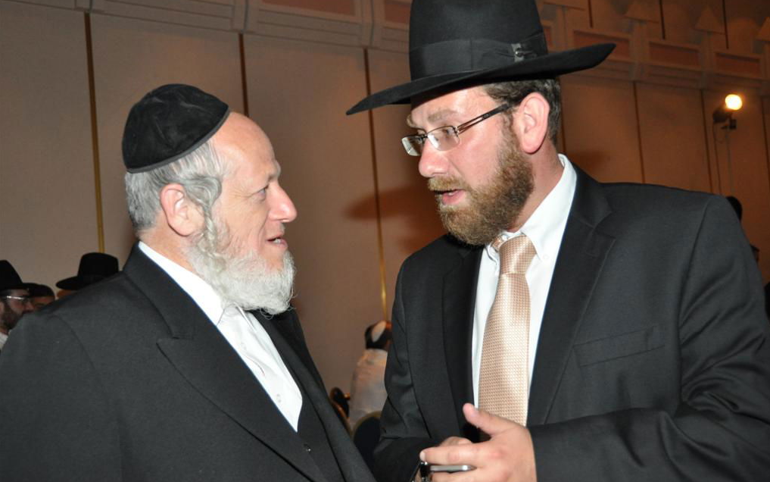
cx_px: 386
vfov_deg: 30.9
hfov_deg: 47.7
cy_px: 238
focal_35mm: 42
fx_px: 871
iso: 800
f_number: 4
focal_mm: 27
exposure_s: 1/60
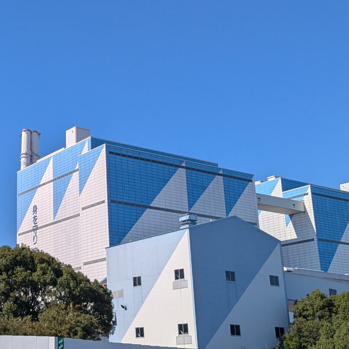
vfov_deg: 29.1
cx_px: 41
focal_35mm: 59
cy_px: 176
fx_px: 673
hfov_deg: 28.1
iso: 43
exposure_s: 1/3425
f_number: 1.85
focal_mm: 6.81
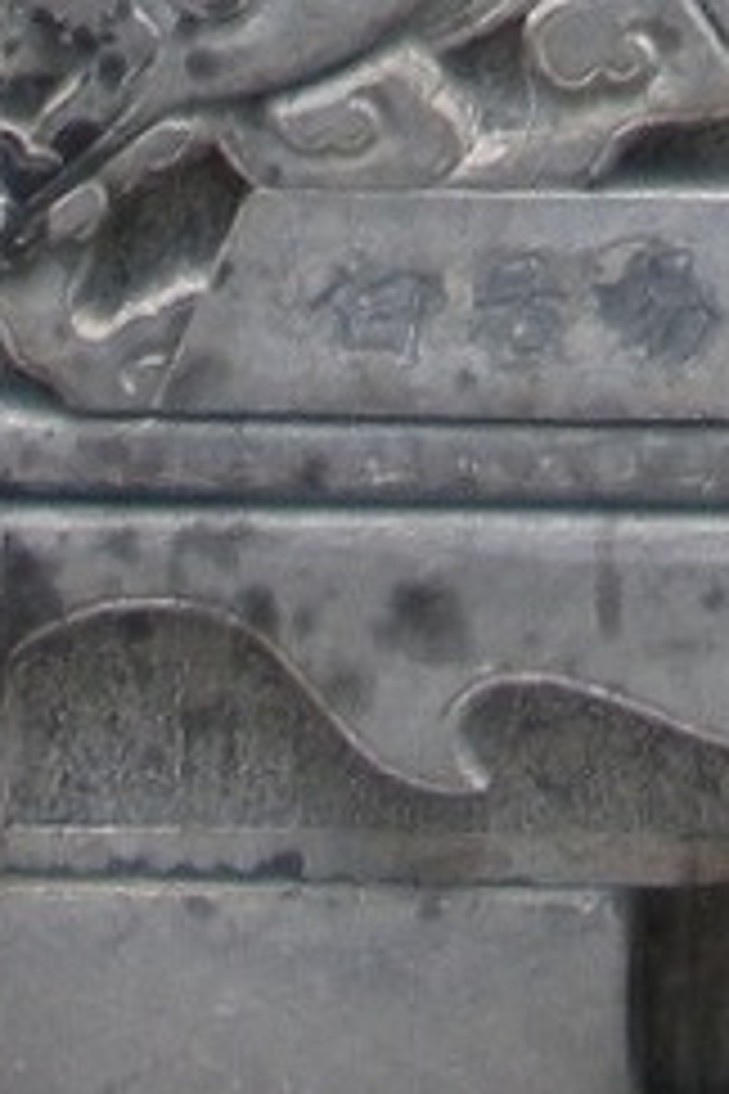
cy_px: -2661
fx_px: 8109
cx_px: 999
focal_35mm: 267
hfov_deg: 5.1
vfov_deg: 6.7
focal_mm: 6.3
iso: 64
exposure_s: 1/125
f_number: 3.5
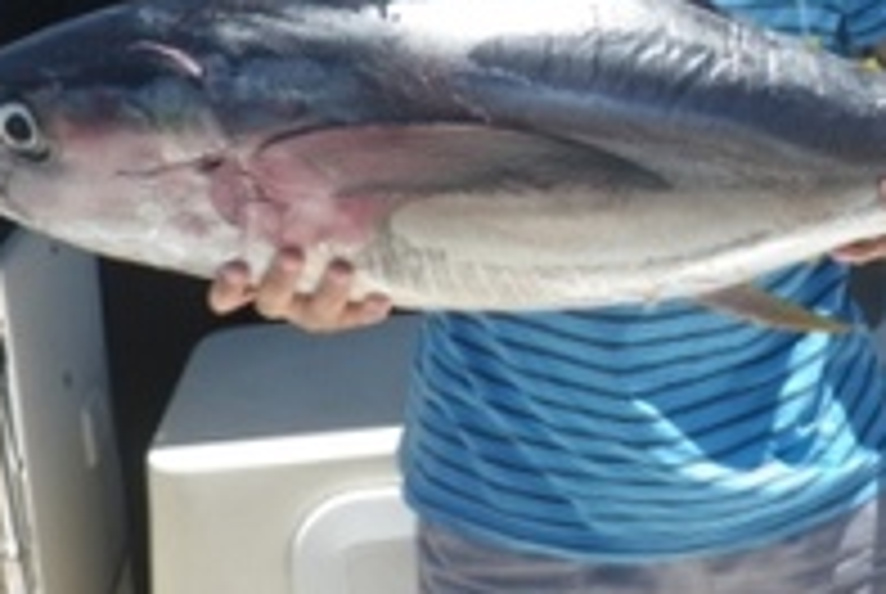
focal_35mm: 59
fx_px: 1454
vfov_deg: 22.0
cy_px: -27
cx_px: 571
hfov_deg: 33.7
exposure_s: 1/320
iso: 80
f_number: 4.2
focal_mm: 5
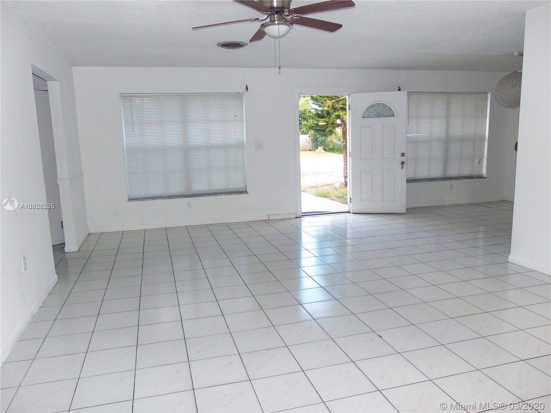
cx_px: 276
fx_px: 414
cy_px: 206
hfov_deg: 67.3
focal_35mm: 26
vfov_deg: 53.1
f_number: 3.2
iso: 100
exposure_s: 1/40
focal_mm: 4.7
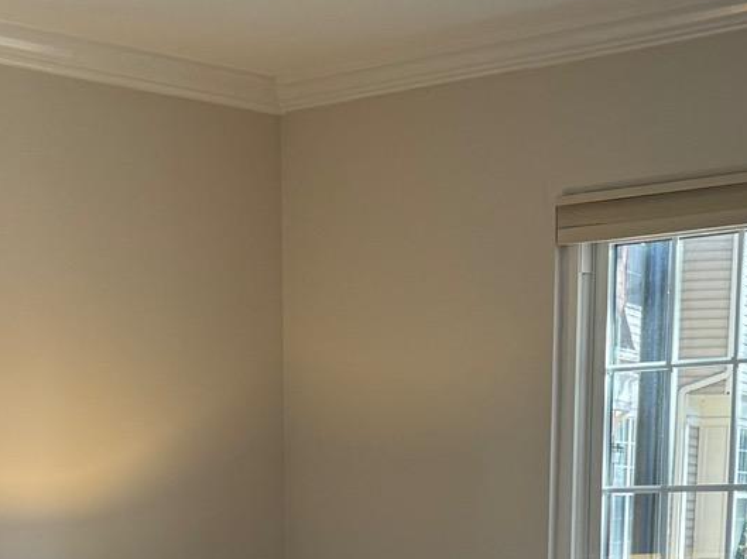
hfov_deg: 21.1
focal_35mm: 93
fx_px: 2006
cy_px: 971
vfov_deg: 14.2
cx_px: 336
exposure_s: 1/120
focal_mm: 6.76
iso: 100
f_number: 1.78
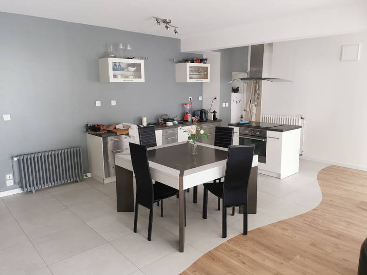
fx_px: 286
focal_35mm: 27
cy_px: 138
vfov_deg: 51.3
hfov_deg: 65.3
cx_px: 184
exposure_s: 1/60
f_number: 1.6
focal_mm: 5.56
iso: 200
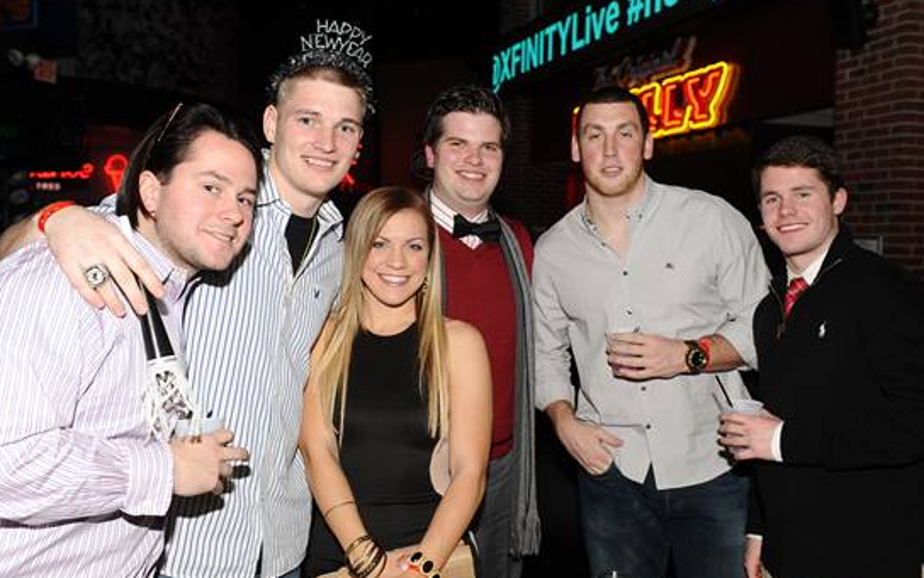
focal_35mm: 35
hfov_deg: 55.3
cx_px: 460
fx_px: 881
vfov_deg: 36.3
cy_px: 289
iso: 1100
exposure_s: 1/250
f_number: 5.6
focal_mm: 34
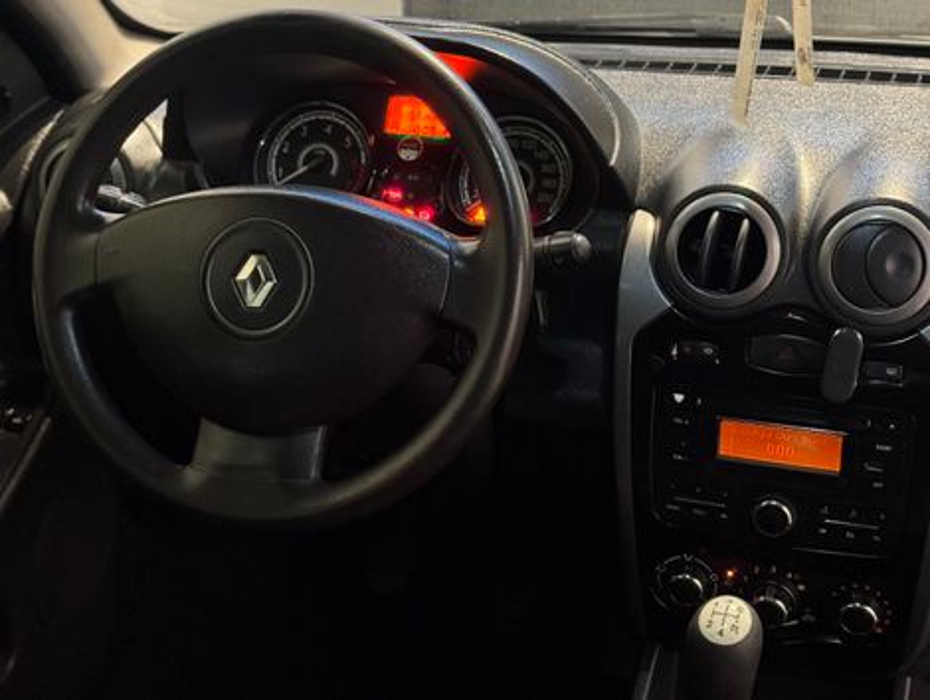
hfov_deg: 39.6
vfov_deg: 30.3
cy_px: 350
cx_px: 465
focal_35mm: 48
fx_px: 1292
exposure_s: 1/20
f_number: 1.78
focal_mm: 6.76
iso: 640
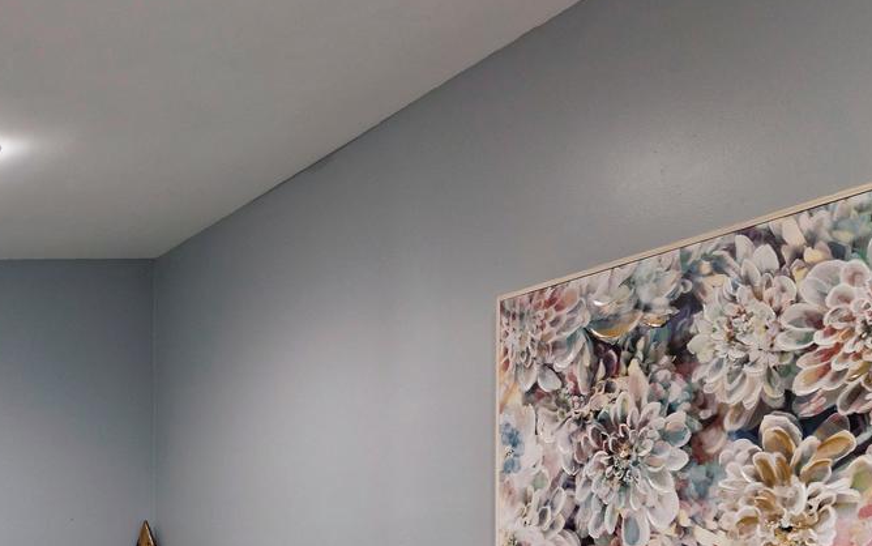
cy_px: 564
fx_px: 1189
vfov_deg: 24.5
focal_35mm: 50
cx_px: -269
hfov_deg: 31.1
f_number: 11
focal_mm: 16
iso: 320
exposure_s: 1
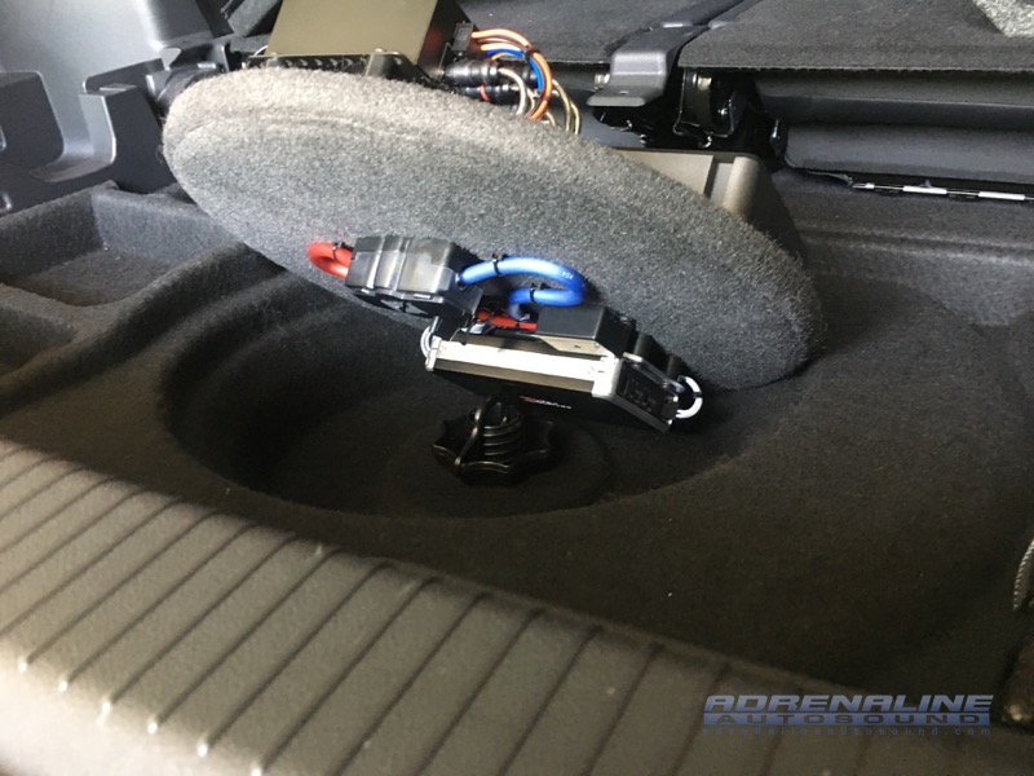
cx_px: 517
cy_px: 388
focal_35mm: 29
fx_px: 866
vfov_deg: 48.2
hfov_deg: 61.7
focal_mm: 4.15
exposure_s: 1/20
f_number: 2.2
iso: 200
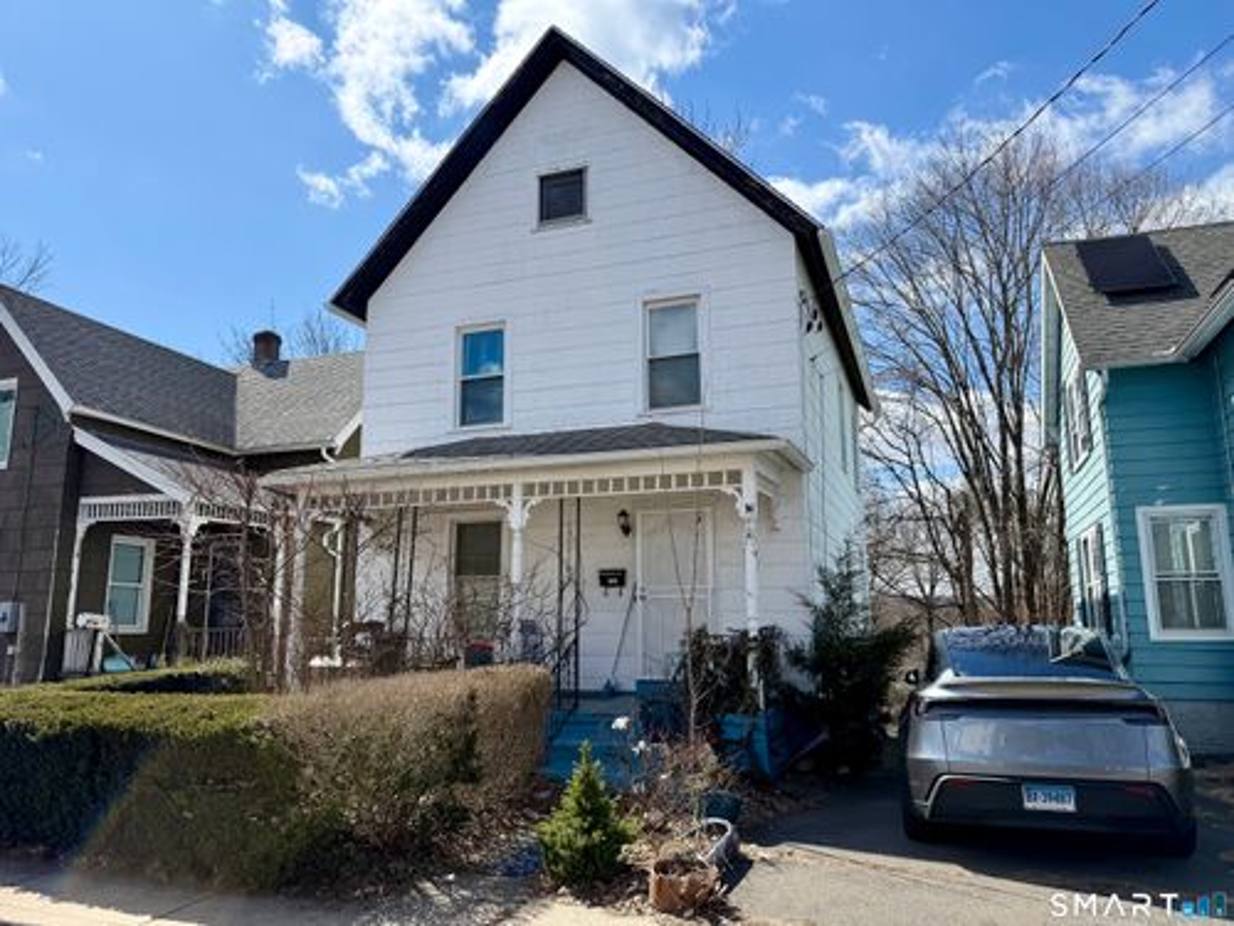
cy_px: 463
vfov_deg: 56.8
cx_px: 617
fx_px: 856
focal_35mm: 24
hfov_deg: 71.6
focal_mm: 6.76
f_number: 1.78
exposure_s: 1/5319
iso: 80
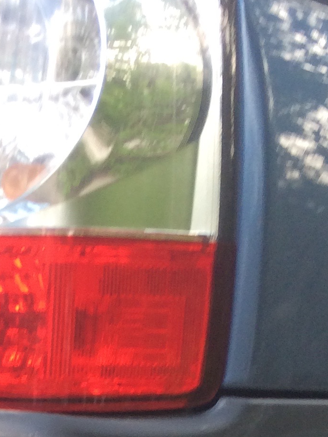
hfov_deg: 13.8
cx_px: -94
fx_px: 1302
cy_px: 733
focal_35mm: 103
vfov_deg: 16.6
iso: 50
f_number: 2.2
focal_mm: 4.15
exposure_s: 1/120
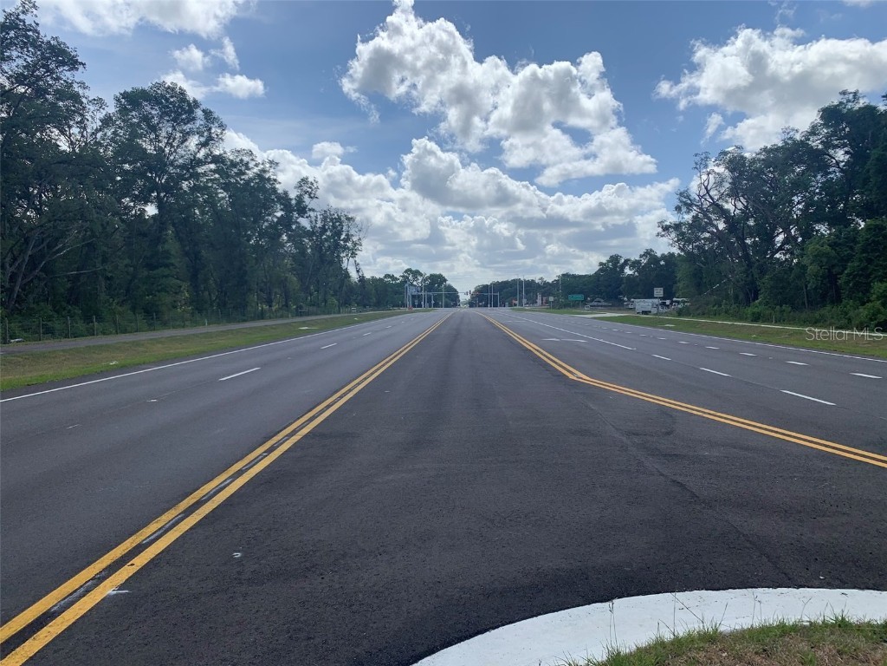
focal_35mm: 26
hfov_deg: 67.3
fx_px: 666
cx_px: 444
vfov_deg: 53.1
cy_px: 333
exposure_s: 1/3650
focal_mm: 4.25
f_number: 1.8
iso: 25
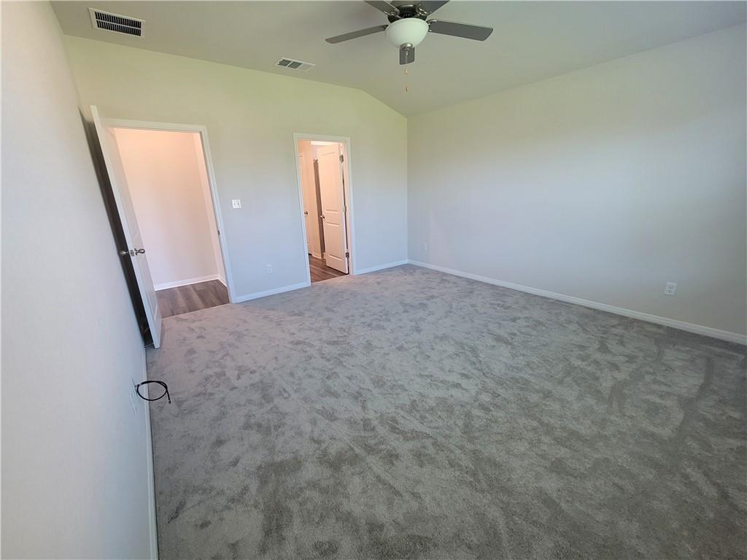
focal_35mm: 13
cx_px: 374
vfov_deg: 89.9
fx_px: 281
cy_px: 280
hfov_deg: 106.2
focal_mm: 2.2
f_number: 2.2
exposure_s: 1/60
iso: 200
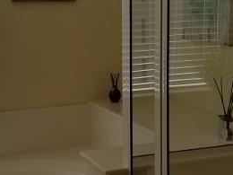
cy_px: 53
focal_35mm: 80
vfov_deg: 18.4
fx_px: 538
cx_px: 99
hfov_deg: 24.4
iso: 50
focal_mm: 4.2
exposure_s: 1/1336
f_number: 1.7
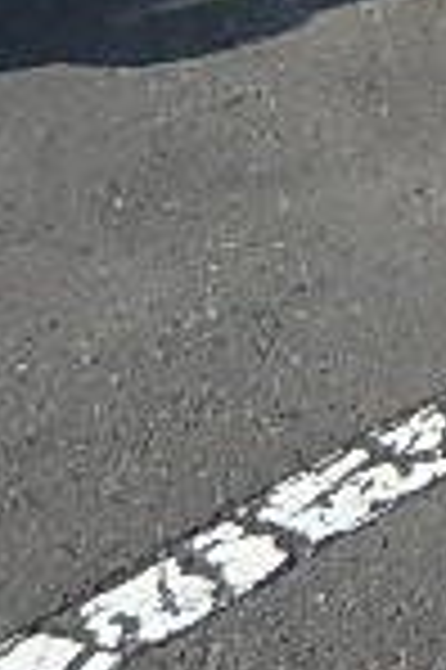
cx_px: 1221
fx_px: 1751
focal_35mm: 94
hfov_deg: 11.0
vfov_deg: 21.0
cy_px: 9
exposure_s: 1/320
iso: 125
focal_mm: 3.7
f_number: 3.5
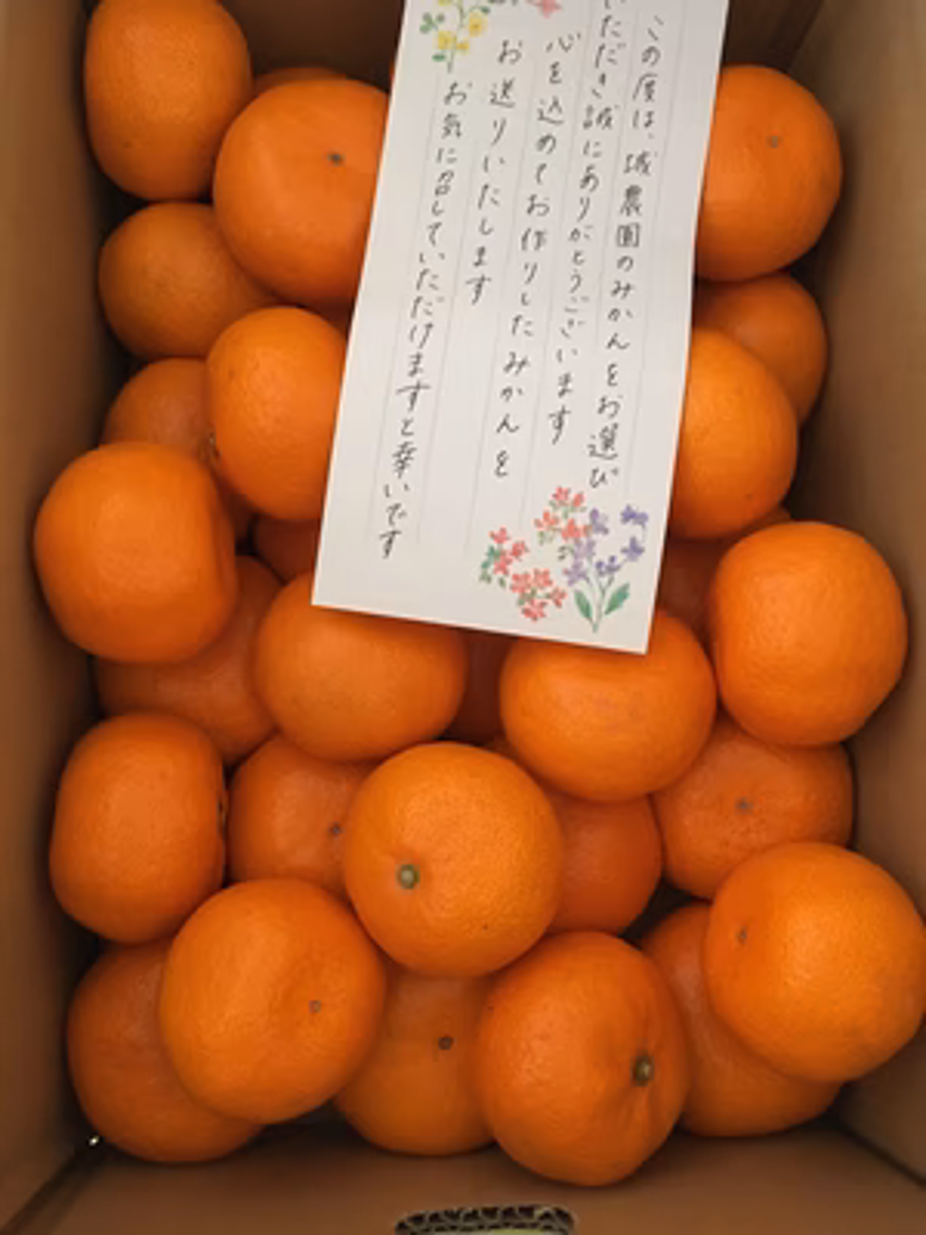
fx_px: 1034
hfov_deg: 48.2
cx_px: 463
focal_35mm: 29
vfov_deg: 61.7
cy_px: 618
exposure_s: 1/24
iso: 200
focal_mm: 4.15
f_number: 2.2
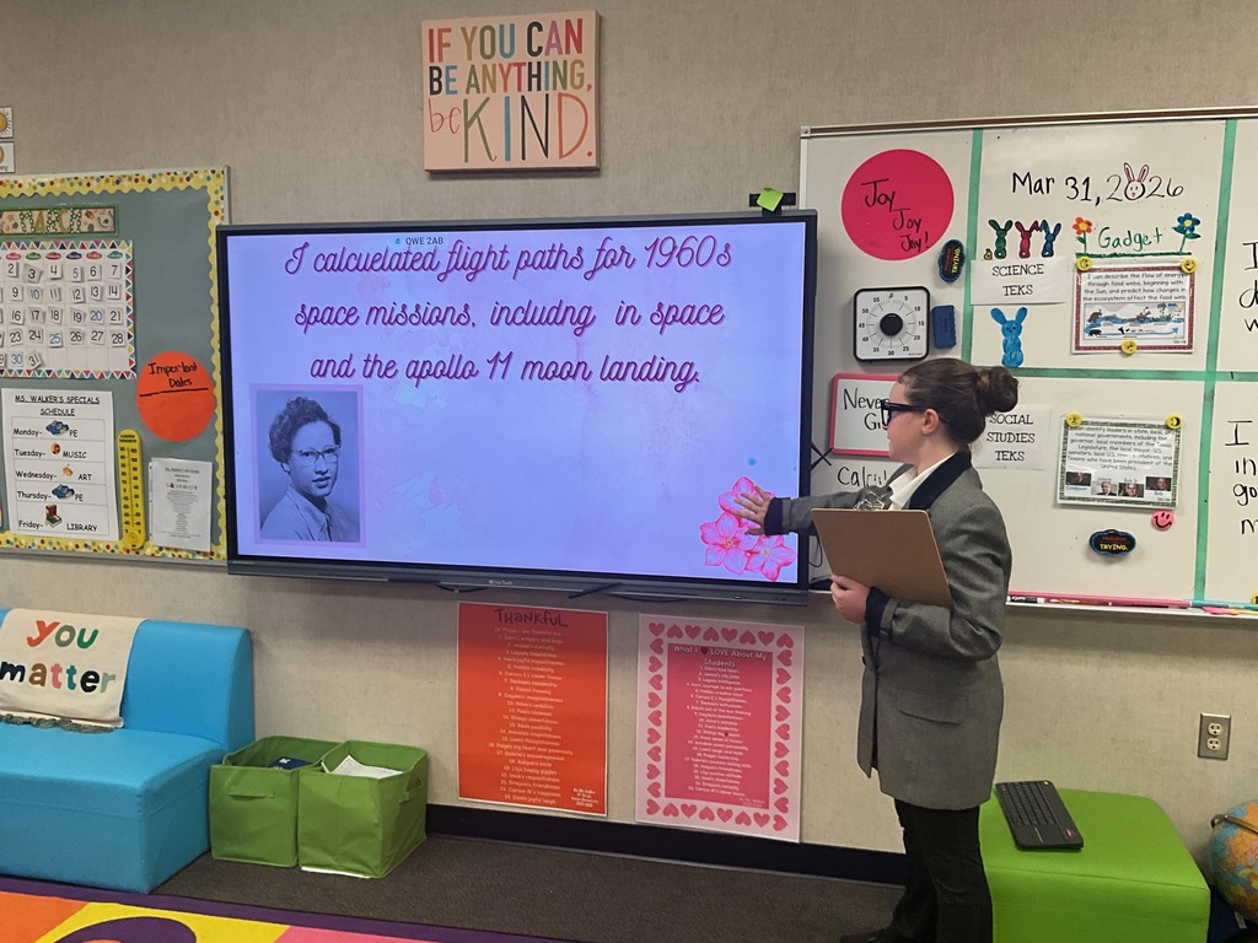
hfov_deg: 61.7
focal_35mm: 29
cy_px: 472
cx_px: 629
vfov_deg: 48.2
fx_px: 1054
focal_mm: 3
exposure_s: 1/115
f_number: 1.8
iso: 64
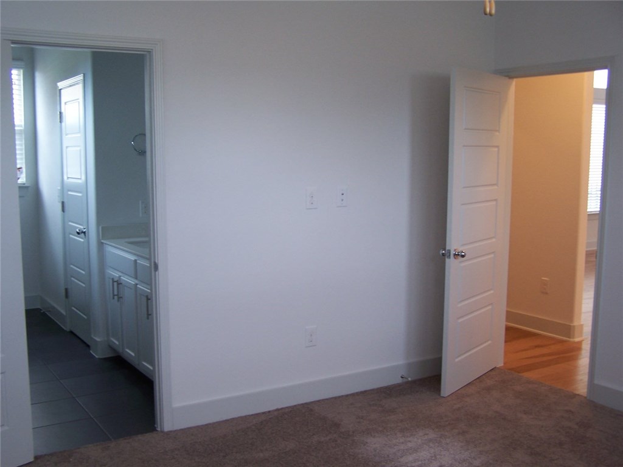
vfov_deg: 37.7
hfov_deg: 49.0
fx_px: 684
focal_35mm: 38
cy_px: 234
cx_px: 312
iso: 80
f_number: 2.8
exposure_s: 1/10
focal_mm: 6.3
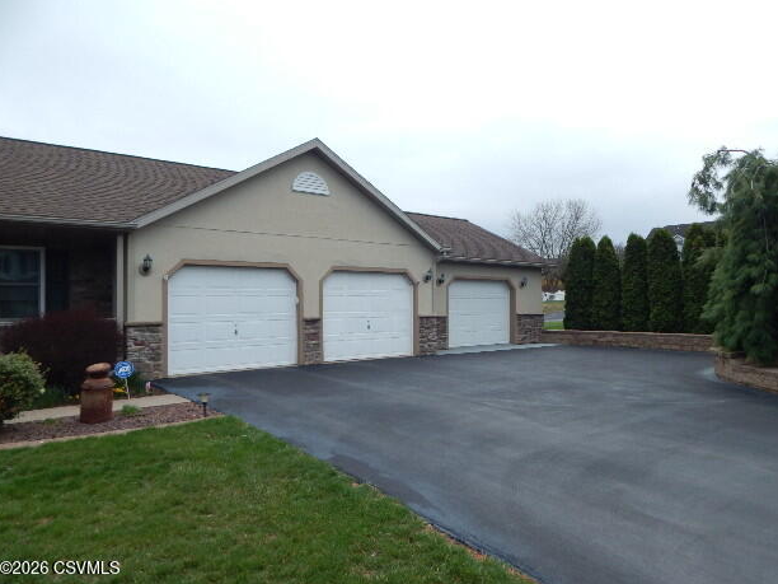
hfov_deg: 73.9
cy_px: 290
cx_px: 399
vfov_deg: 58.9
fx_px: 517
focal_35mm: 23
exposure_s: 1/400
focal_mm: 4
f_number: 6
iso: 125
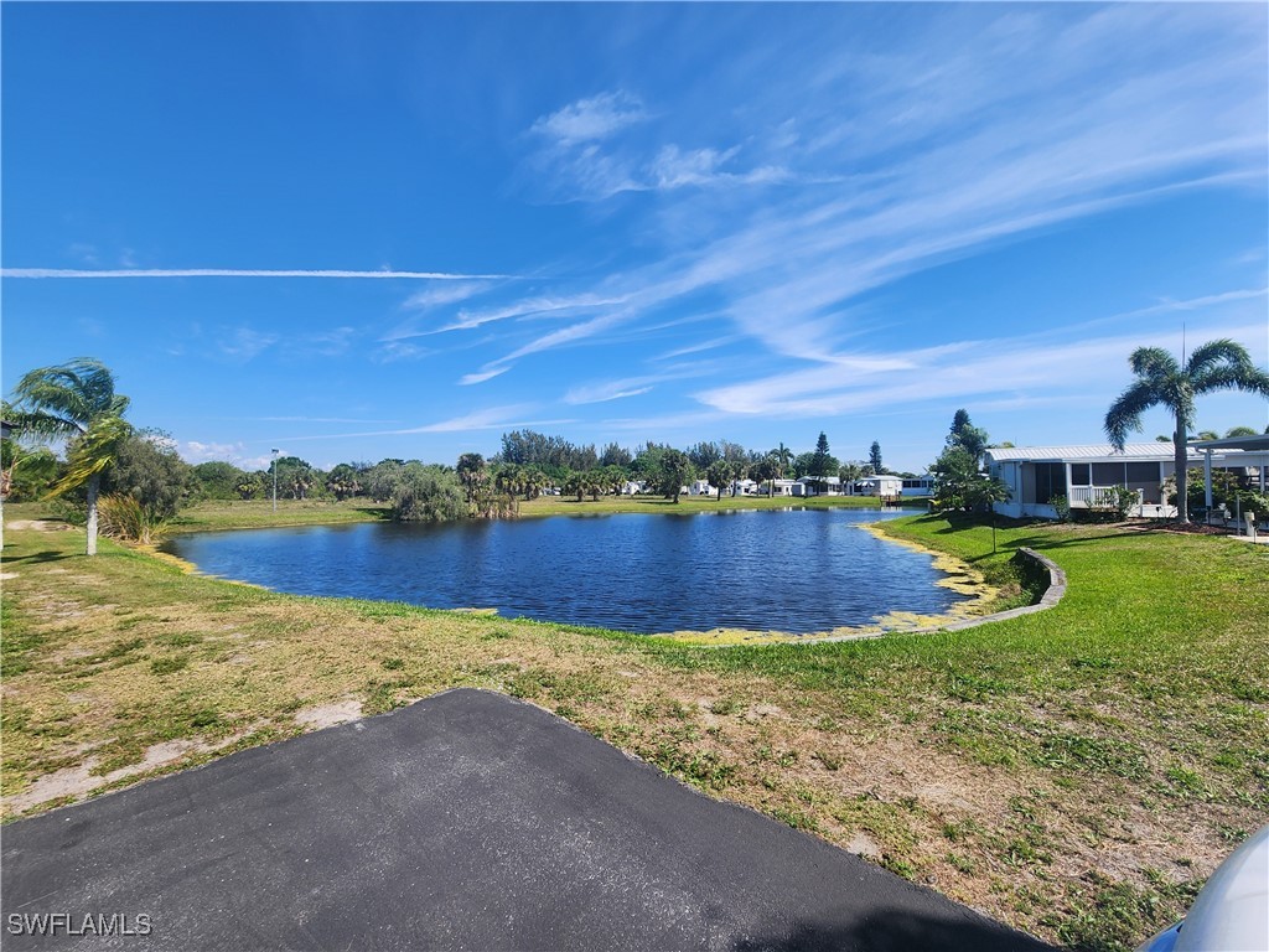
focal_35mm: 13
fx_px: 477
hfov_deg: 106.2
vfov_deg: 89.9
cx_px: 634
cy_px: 476
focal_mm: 2.2
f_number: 2.2
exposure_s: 1/2021
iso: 50
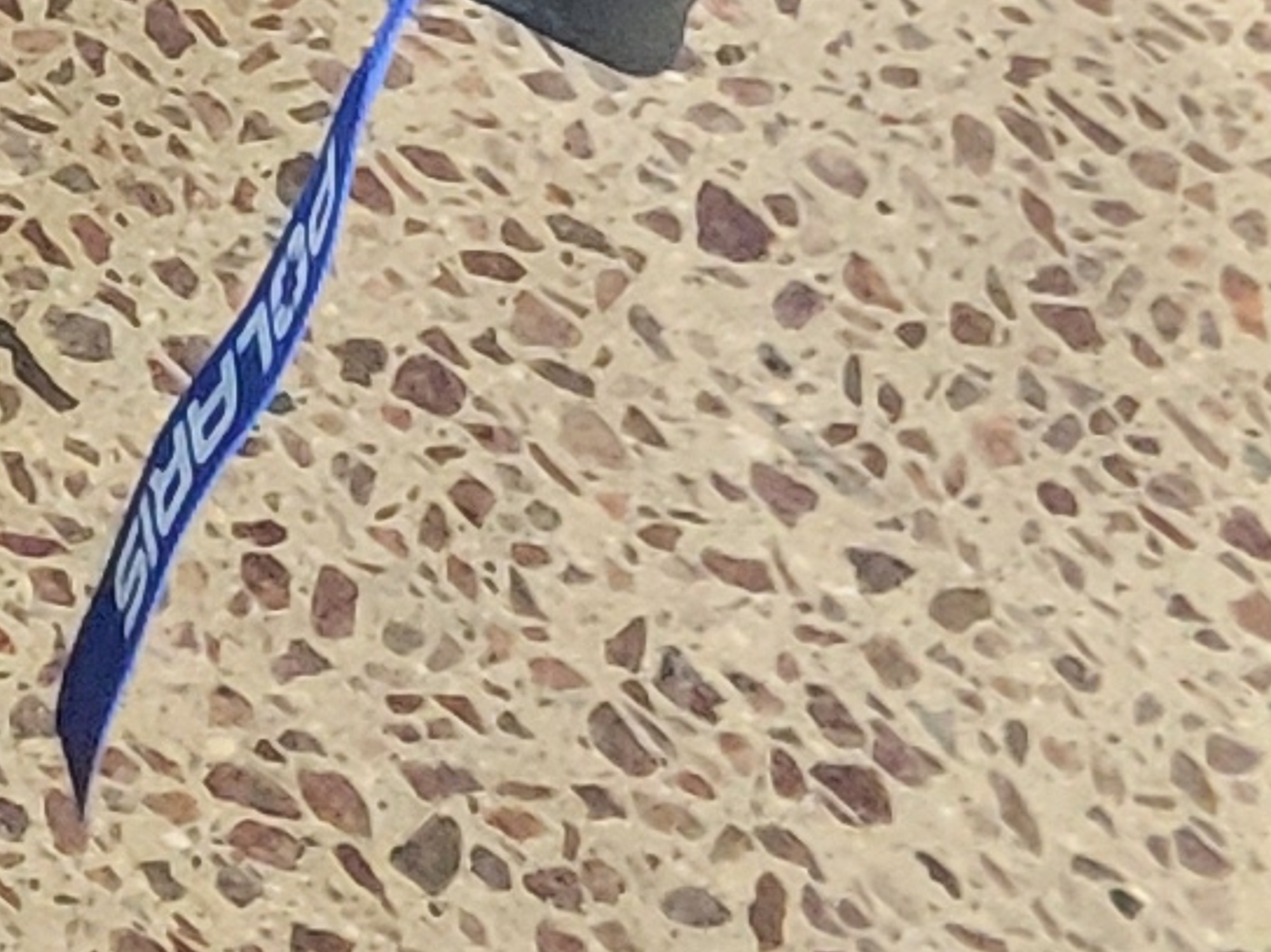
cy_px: -2536
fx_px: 7085
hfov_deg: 7.8
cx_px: -3399
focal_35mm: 193
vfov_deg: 6.5
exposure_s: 1/40
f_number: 1.8
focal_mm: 5.4
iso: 250
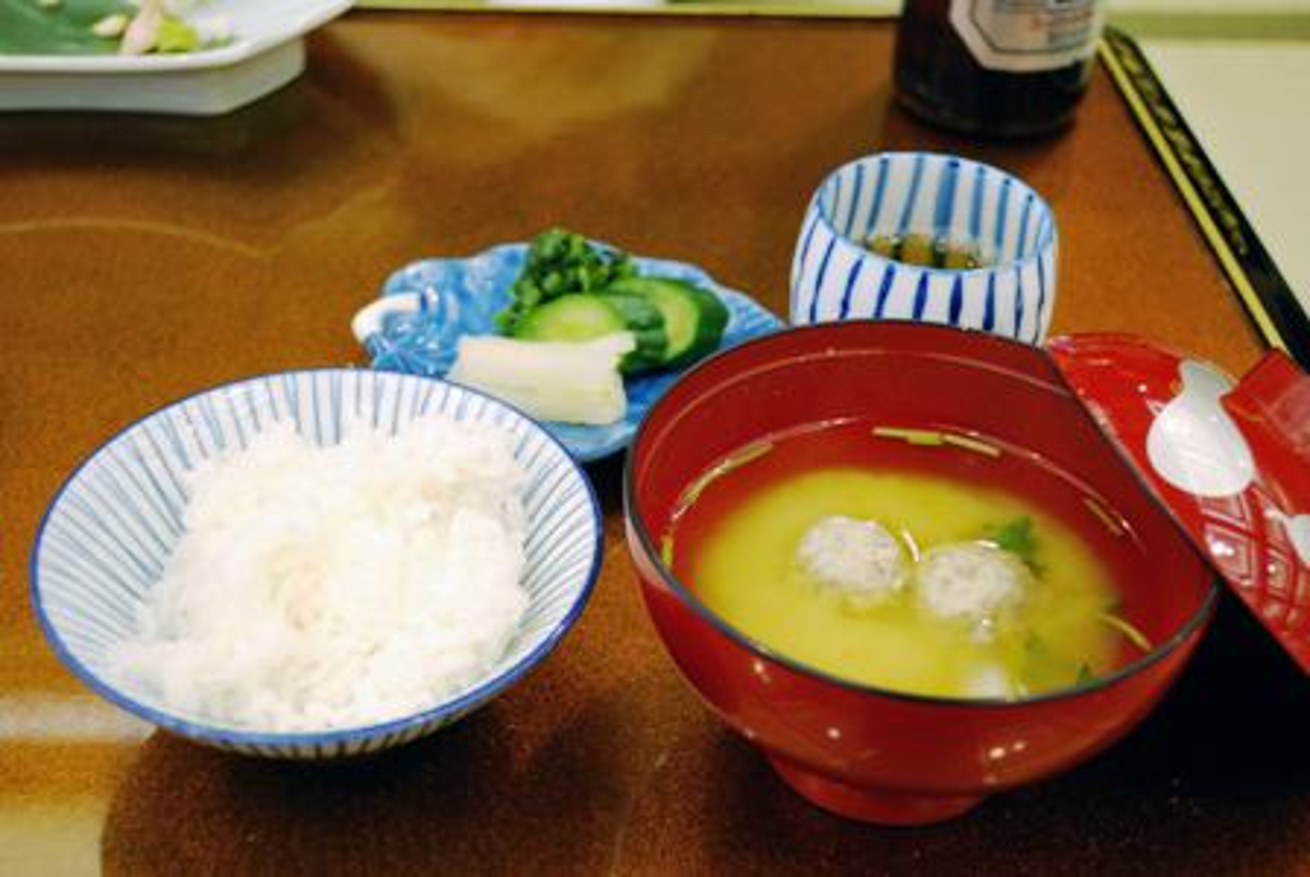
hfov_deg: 41.1
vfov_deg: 28.2
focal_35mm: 48
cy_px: 438
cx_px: 655
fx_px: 1749
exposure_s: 1/25
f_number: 5
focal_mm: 32
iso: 400
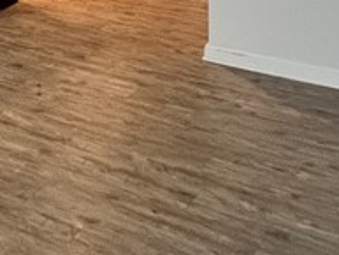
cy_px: -179
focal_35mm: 69
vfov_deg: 17.8
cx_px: -104
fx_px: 676
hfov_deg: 24.5
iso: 320
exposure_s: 1/60
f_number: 1.8
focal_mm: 1.57
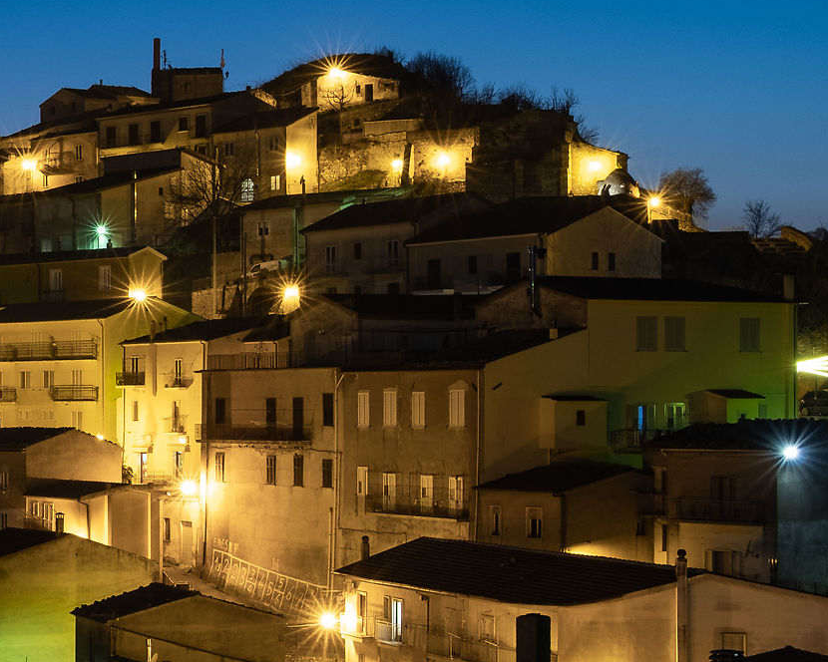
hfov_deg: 18.3
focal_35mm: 95
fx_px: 2328
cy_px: 392
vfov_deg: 16.2
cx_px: -344
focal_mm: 23
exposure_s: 8
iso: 200
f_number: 8
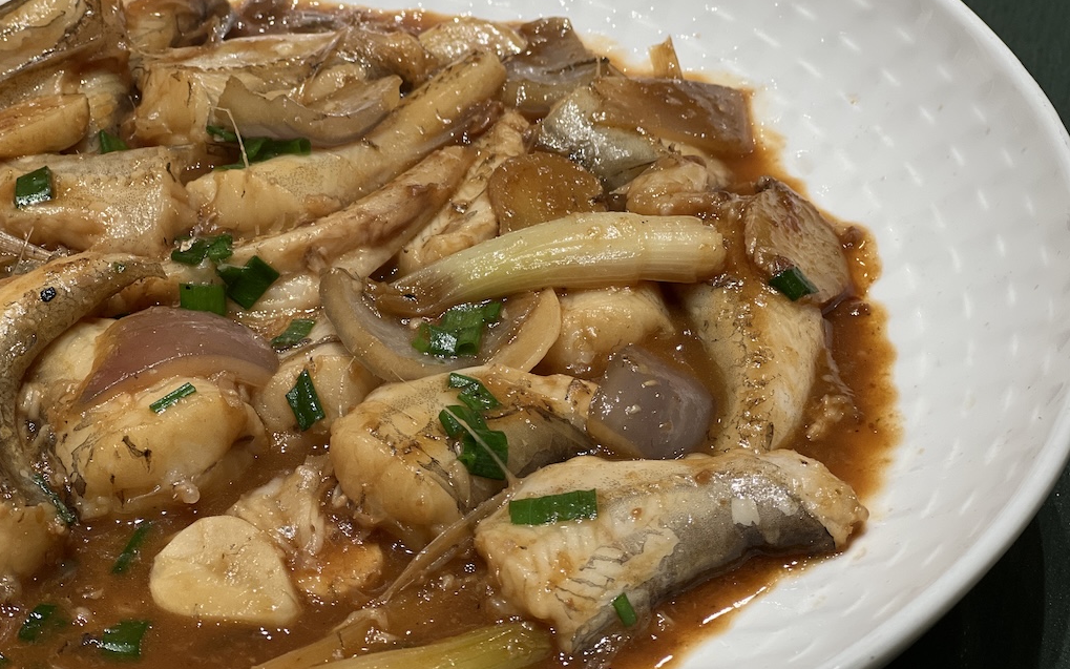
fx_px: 2391
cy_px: 327
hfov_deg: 25.2
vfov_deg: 15.9
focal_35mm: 82
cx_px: 533
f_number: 2.8
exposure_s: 1/100
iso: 125
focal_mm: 9
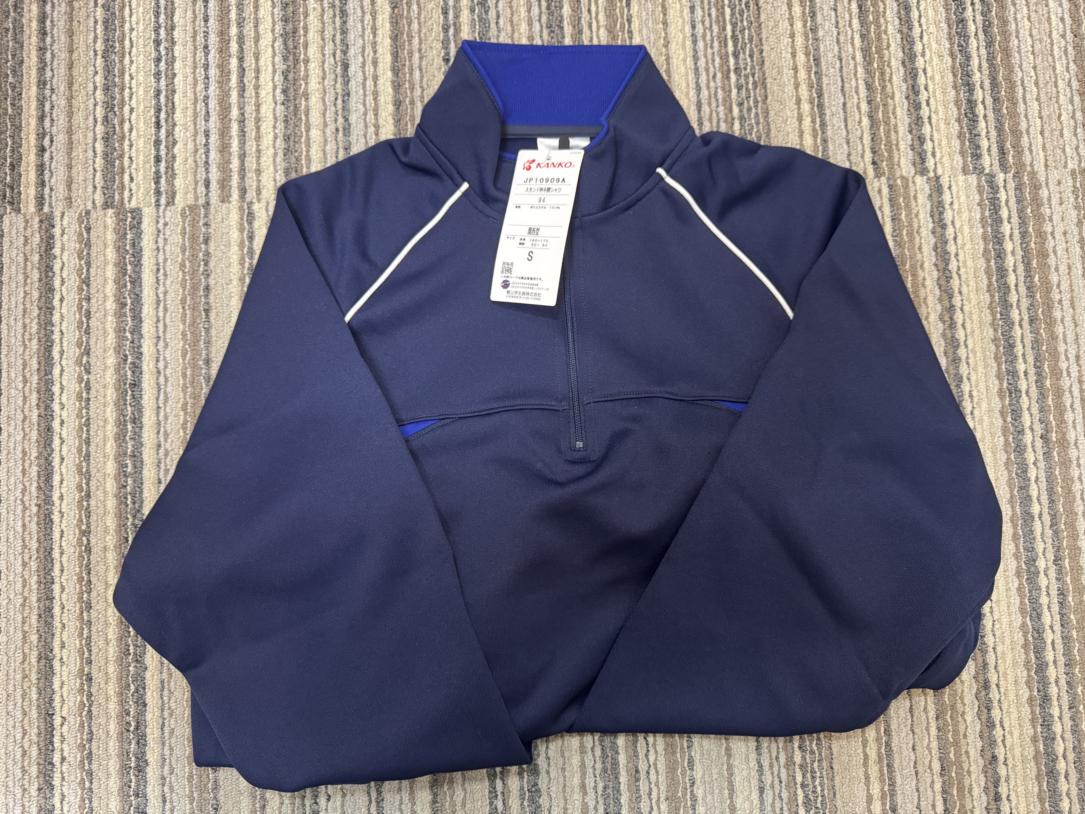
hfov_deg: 71.6
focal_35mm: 24
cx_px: 542
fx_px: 752
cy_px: 407
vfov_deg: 56.8
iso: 640
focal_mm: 6.76
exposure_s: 1/60
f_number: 1.78
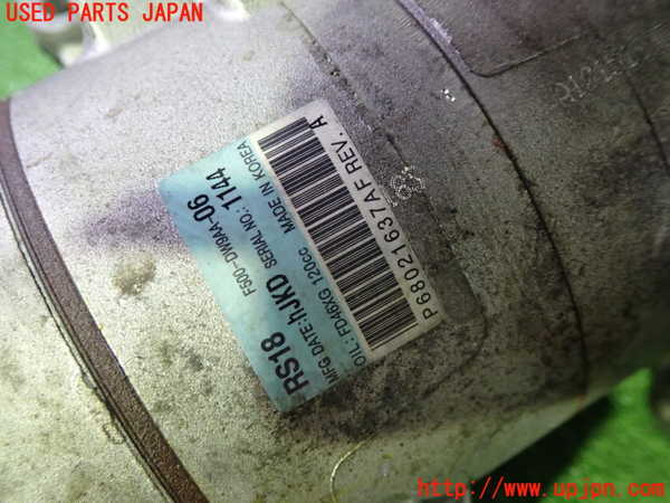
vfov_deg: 46.8
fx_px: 581
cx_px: 335
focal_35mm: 30
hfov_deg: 60.0
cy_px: 252
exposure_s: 1/25
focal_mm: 5.4
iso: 800
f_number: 2.3
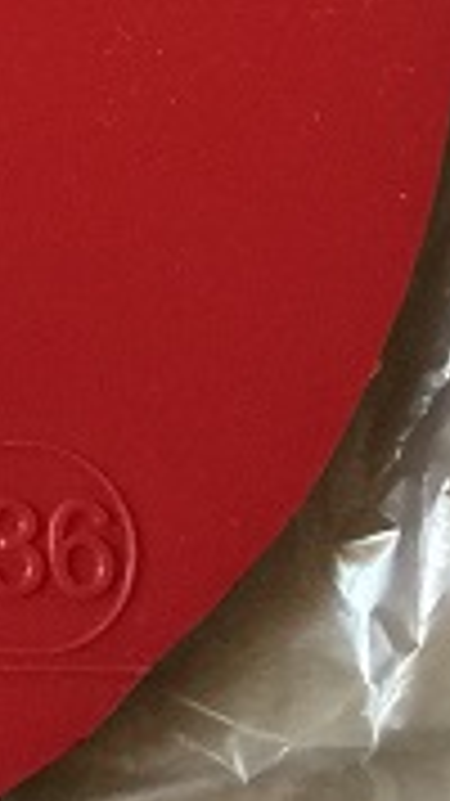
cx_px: -738
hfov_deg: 7.6
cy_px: -500
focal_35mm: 145
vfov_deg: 13.7
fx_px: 3079
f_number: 2.2
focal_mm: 4.15
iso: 40
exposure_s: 1/15
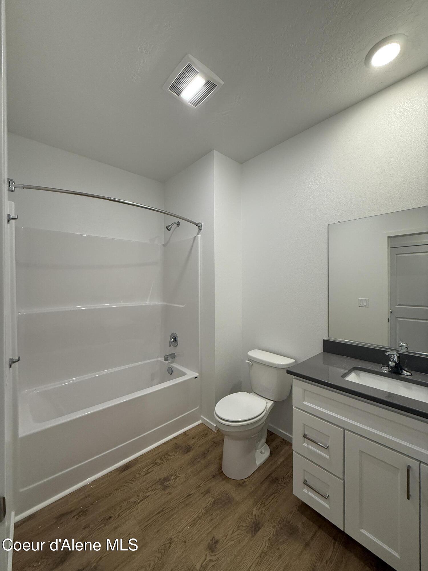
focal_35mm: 14
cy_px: 286
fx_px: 231
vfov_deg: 102.1
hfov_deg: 85.7
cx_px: 214
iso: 160
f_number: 2.2
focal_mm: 2.22
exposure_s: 1/120
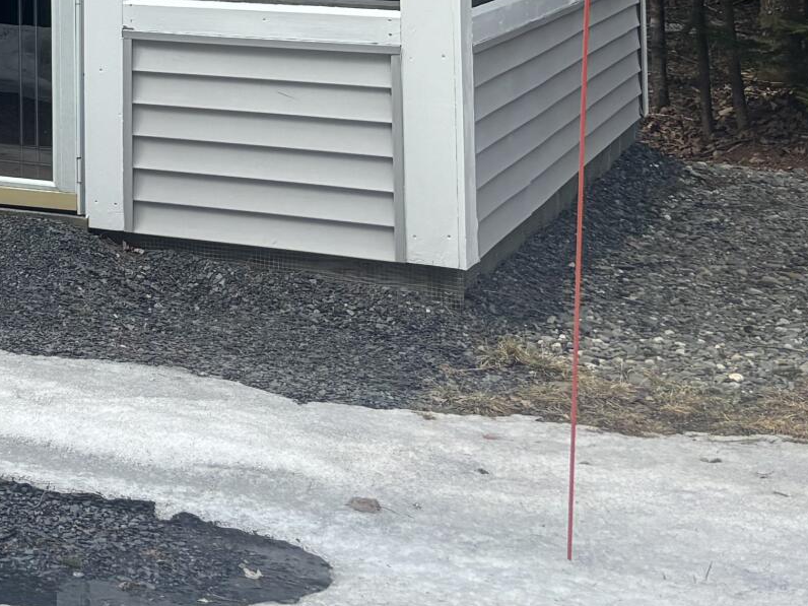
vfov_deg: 13.9
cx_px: -627
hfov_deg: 16.8
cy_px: -361
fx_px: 2287
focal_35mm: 98
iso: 50
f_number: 1.6
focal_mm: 5.96
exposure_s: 1/1178
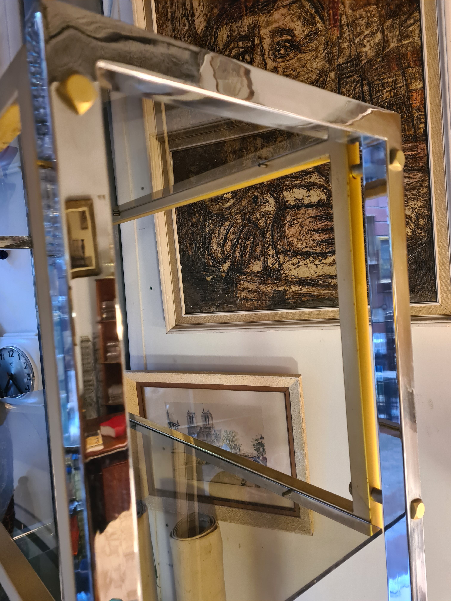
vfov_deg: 67.3
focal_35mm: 26
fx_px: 452
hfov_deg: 53.1
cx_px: 226
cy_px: 300
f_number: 1.8
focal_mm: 5.4
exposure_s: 1/50
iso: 500
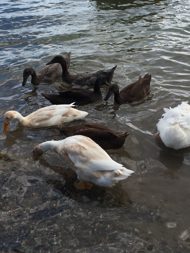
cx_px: 84
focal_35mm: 38
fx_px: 278
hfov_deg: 37.7
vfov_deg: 48.3
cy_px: 89
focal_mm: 4.15
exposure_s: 1/659
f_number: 2.2
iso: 32
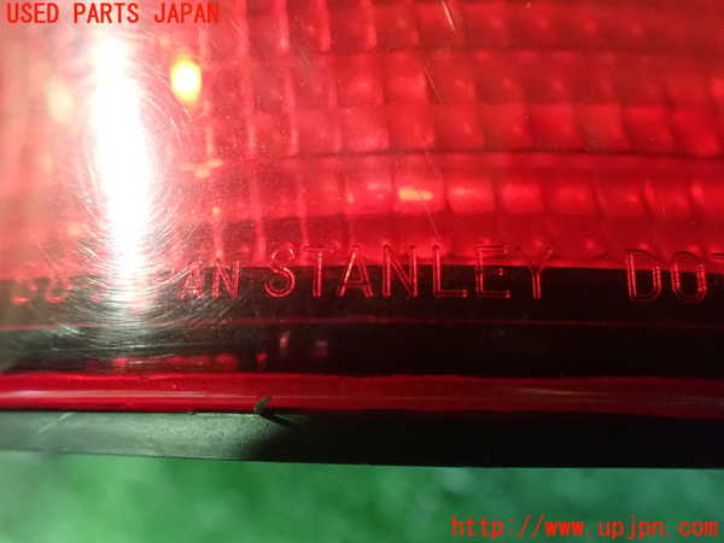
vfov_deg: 46.8
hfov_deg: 60.0
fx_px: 627
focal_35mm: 30
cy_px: 272
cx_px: 362
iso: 1600
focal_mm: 5.4
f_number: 2.3
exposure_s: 1/15
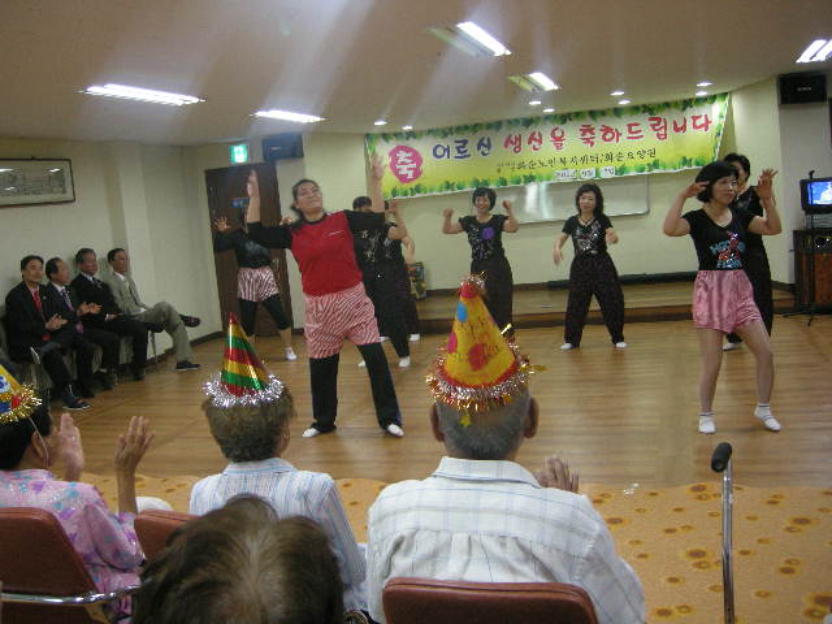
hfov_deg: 51.4
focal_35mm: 36
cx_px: 416
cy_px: 312
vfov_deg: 39.7
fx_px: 865
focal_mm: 7.5
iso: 275
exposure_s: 1/61
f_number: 2.7
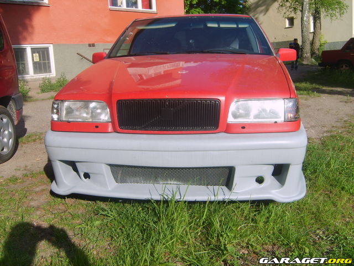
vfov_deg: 40.7
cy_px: 133
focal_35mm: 35
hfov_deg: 52.6
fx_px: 358
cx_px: 177
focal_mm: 5.8
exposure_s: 1/750
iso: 50
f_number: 2.8
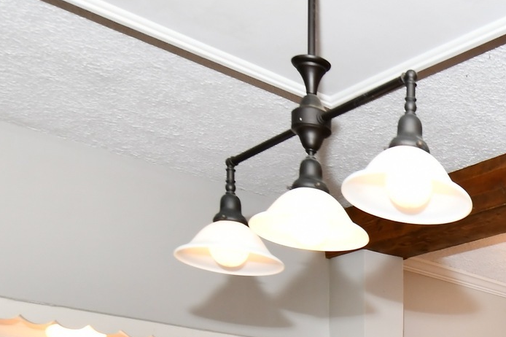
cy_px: 546
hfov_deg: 27.7
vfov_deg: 18.6
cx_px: 635
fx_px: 871
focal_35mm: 62
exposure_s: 1/60
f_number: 5.6
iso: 400
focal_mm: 14
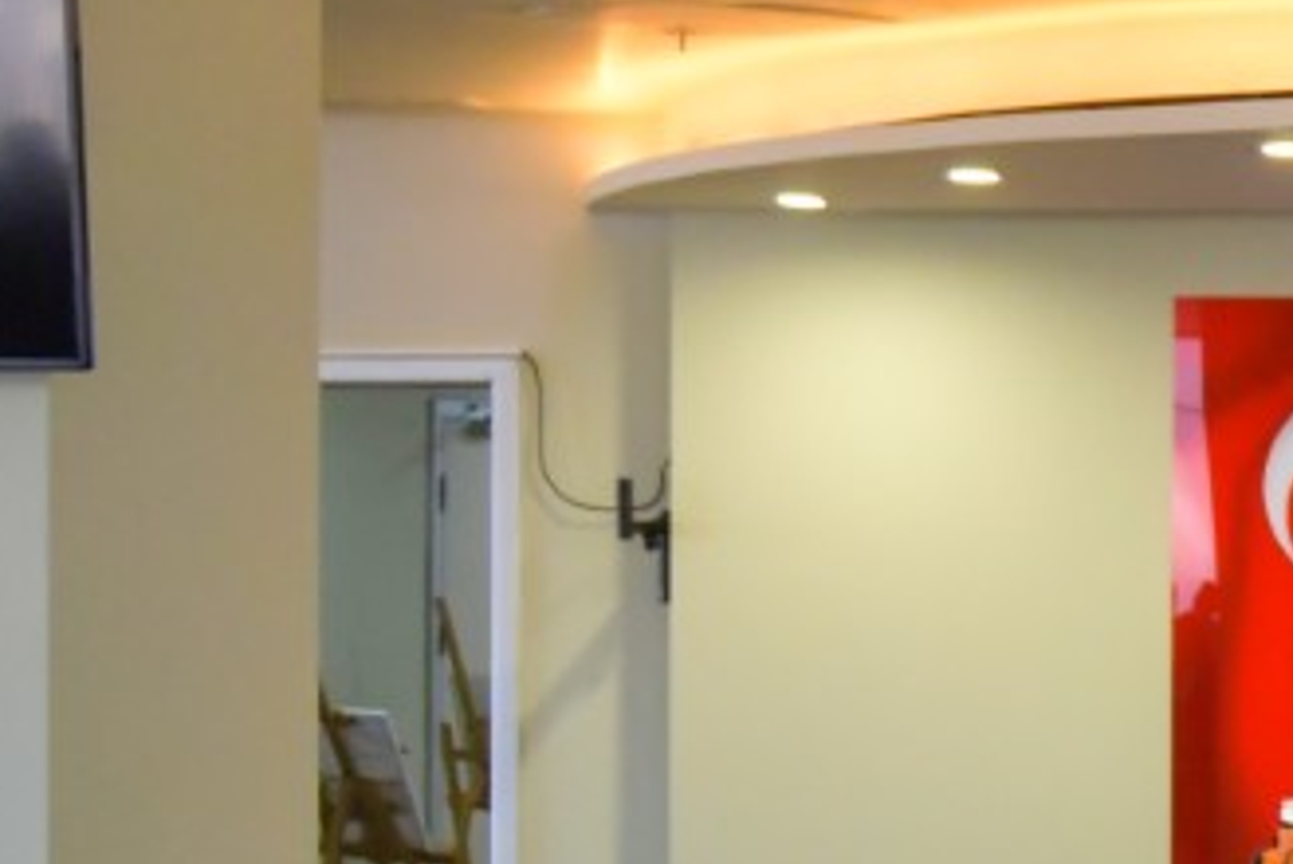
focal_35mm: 118
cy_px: 550
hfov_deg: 14.9
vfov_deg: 11.6
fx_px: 4242
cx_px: 2401
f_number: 2.8
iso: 1250
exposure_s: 1/250
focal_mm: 24
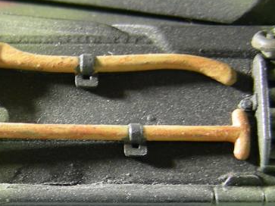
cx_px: 13
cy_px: 142
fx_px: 1533
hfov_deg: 10.2
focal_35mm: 193
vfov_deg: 7.7
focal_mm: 11.7
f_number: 3.5
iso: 50
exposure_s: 1/2
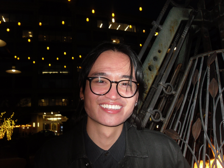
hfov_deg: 42.1
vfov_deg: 32.2
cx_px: 112
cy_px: 84
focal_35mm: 45
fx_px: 291
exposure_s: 1/45
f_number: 3.5
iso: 200
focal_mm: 6.3
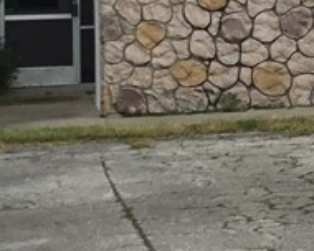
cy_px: -71
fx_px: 1515
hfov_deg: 10.5
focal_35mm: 163
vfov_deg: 9.3
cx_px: 696
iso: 25
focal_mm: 3.3
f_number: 2.4
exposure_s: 1/622
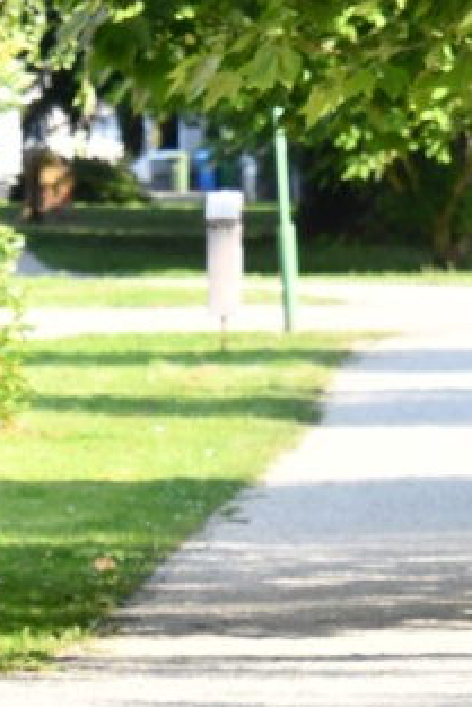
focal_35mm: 452
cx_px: -236
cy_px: 901
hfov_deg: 3.0
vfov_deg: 4.5
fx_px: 8879
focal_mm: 92
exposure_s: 1/320
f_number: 9
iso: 800
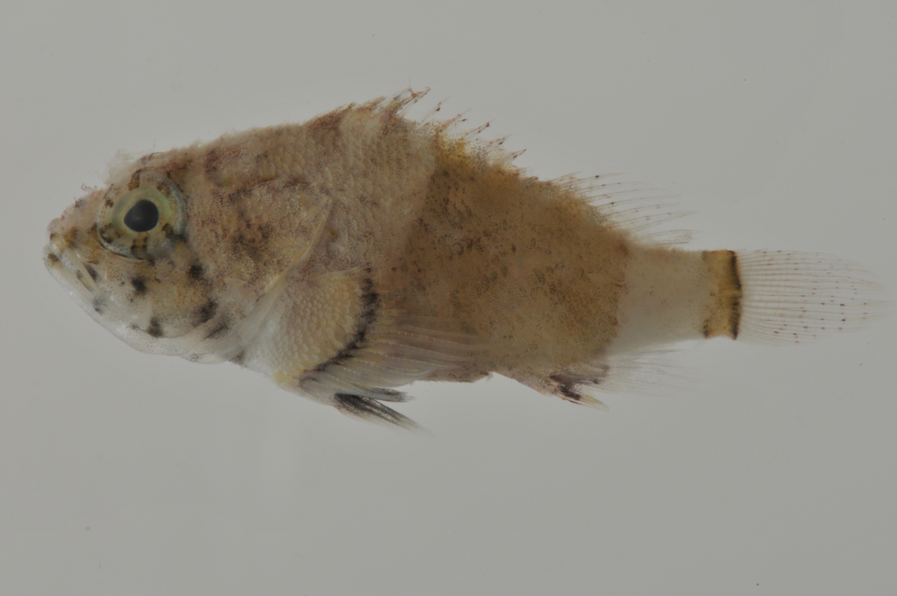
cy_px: 298
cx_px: 448
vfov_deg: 8.7
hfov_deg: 13.1
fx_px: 3920
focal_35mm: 158
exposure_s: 1/60
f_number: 40
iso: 200
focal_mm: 105
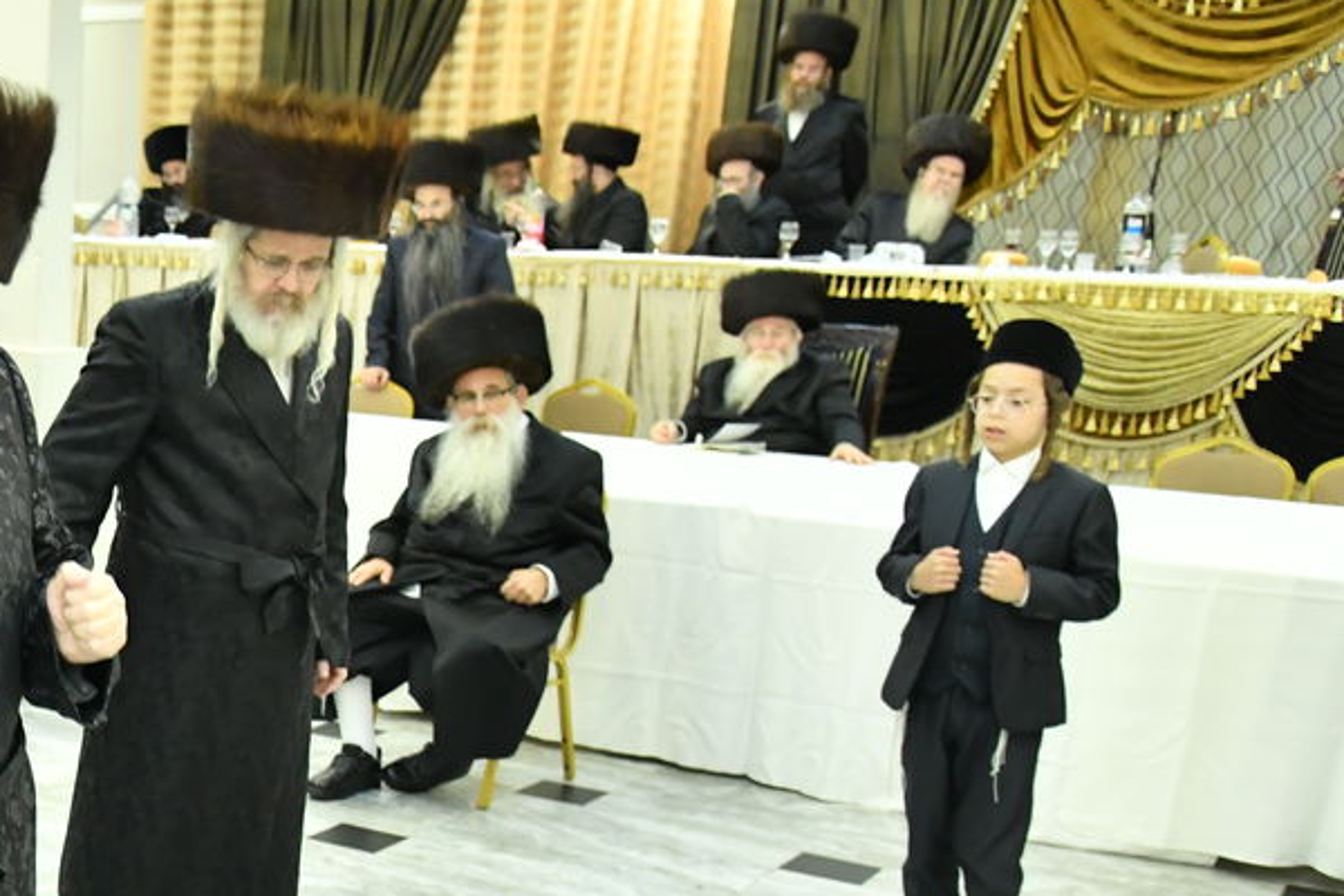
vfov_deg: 23.6
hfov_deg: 31.8
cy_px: 783
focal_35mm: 56
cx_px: -114
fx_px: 2091
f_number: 4.5
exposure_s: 1/250
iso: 4000
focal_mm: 24
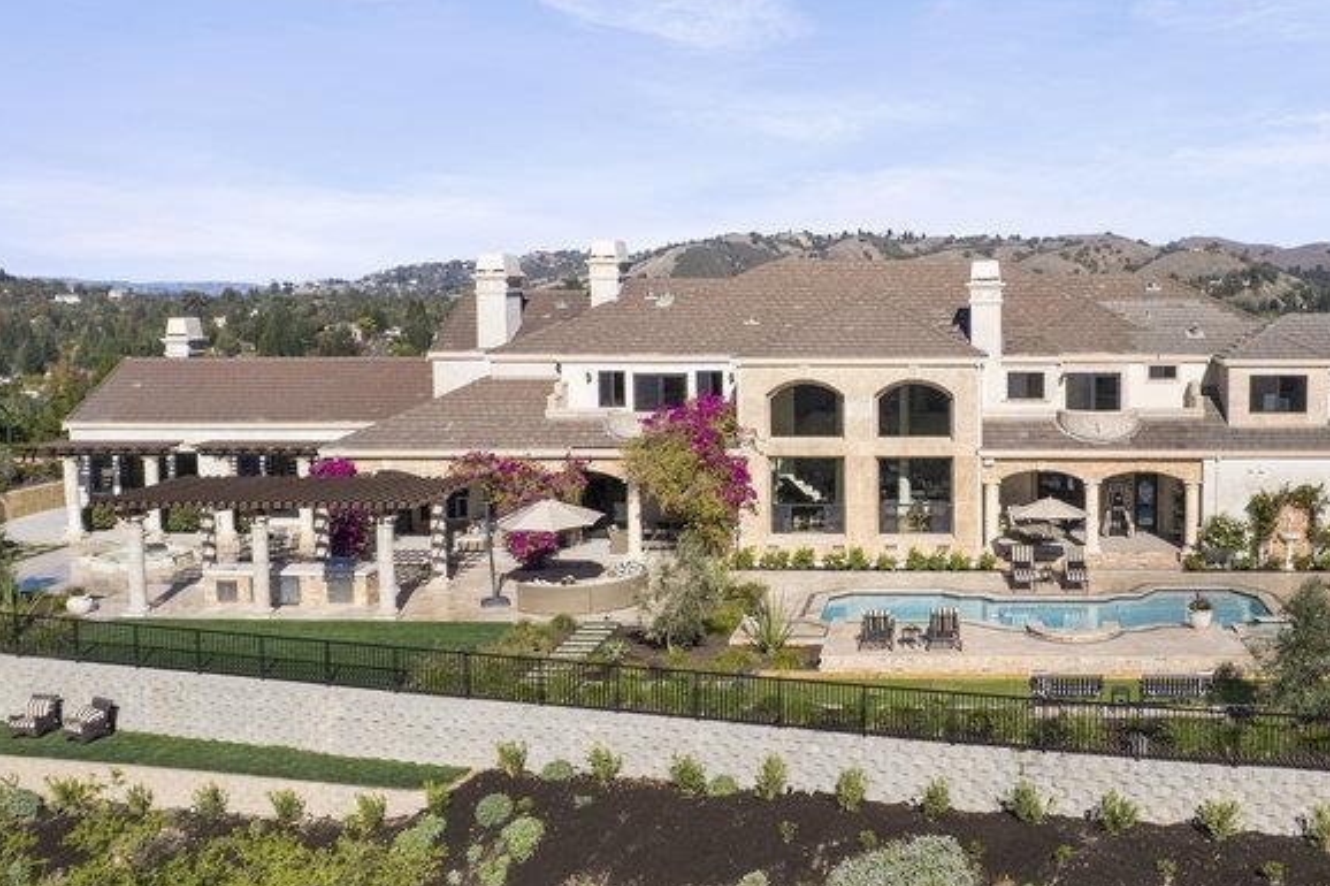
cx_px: 948
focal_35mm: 39
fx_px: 1440
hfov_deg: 48.2
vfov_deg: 34.2
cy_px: 396
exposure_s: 1/2500
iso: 130
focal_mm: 8.38
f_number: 2.8
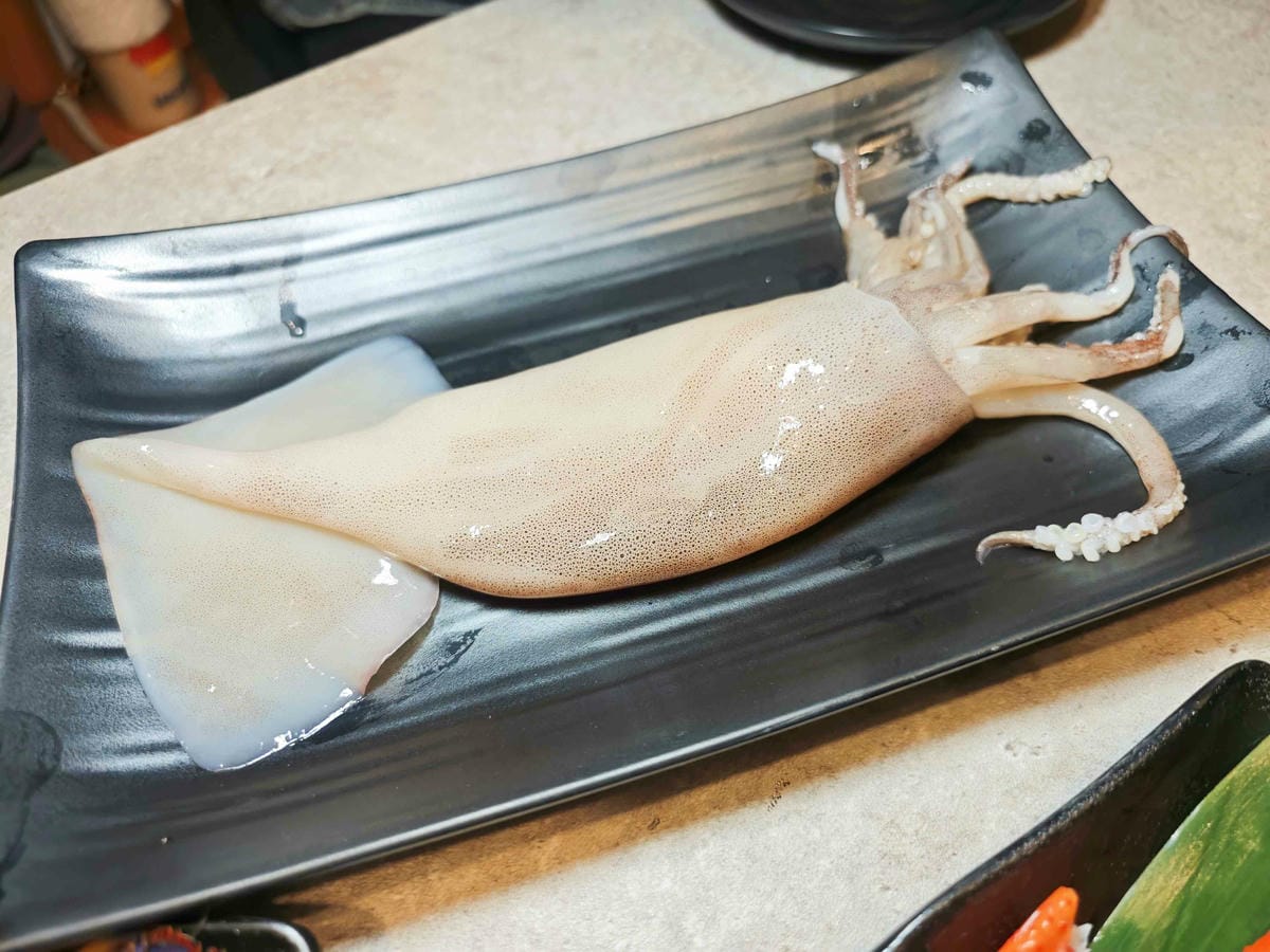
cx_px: 635
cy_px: 476
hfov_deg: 73.9
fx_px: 844
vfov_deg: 58.9
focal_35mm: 23
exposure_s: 1/600
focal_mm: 8.72
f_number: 2
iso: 800
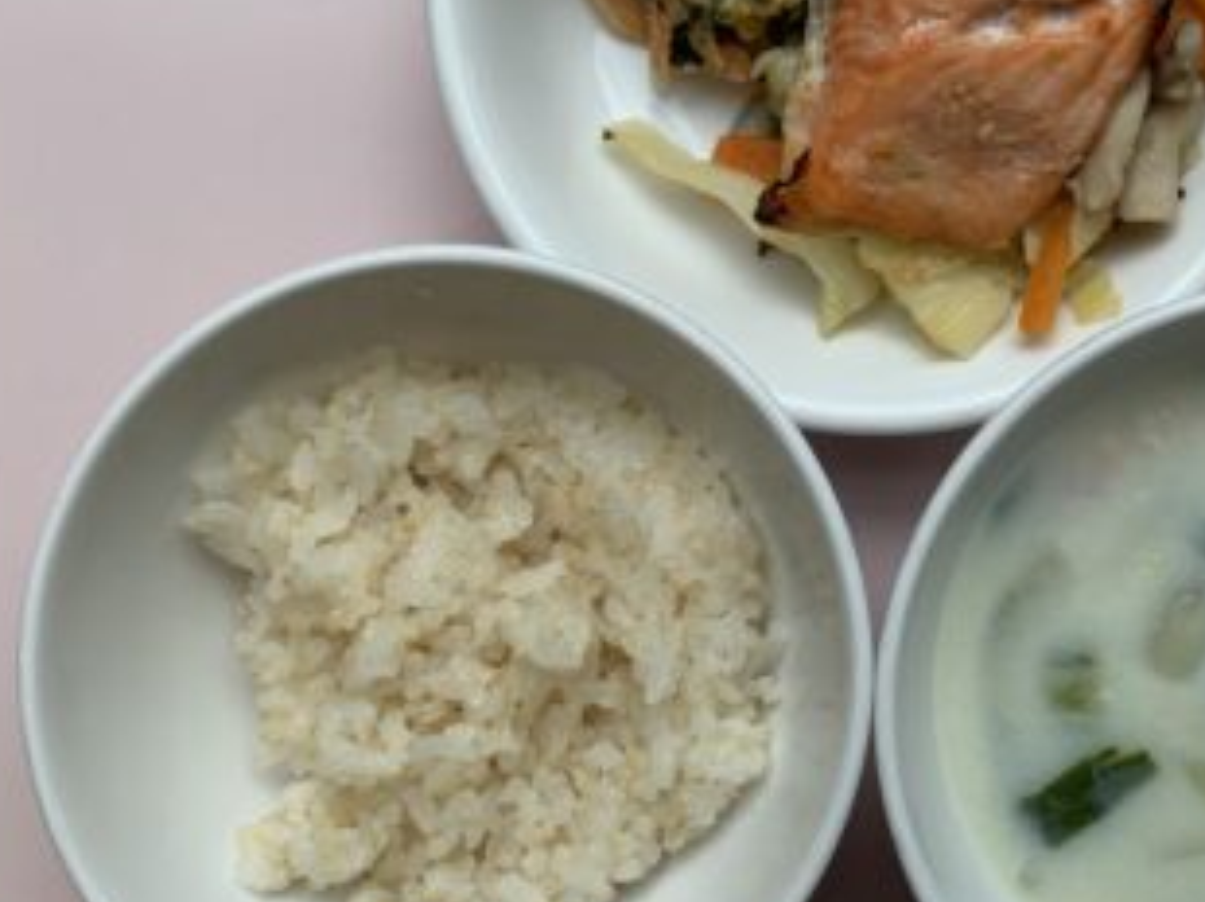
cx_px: 851
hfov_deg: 43.8
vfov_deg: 34.2
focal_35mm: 42
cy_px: 375
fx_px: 1461
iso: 32
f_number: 1.8
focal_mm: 4.25
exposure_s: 1/122
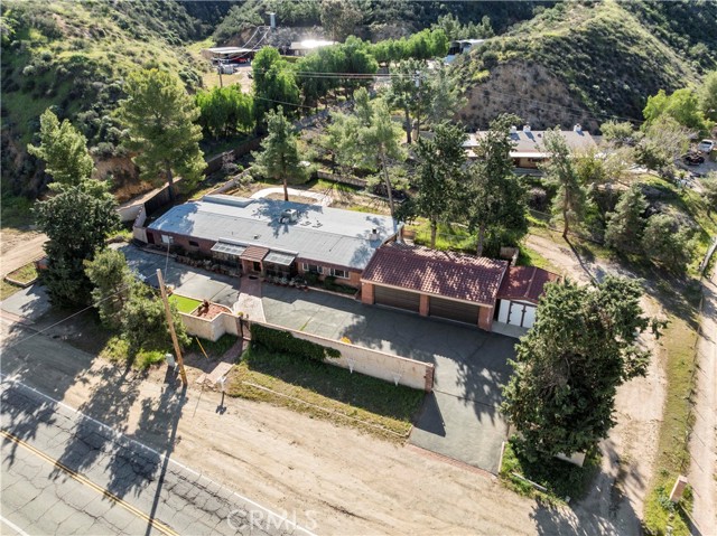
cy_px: 268
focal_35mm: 24
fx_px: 497
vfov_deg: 56.8
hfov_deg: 71.6
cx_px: 358
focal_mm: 12.29
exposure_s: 1/320
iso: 100
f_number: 4.5
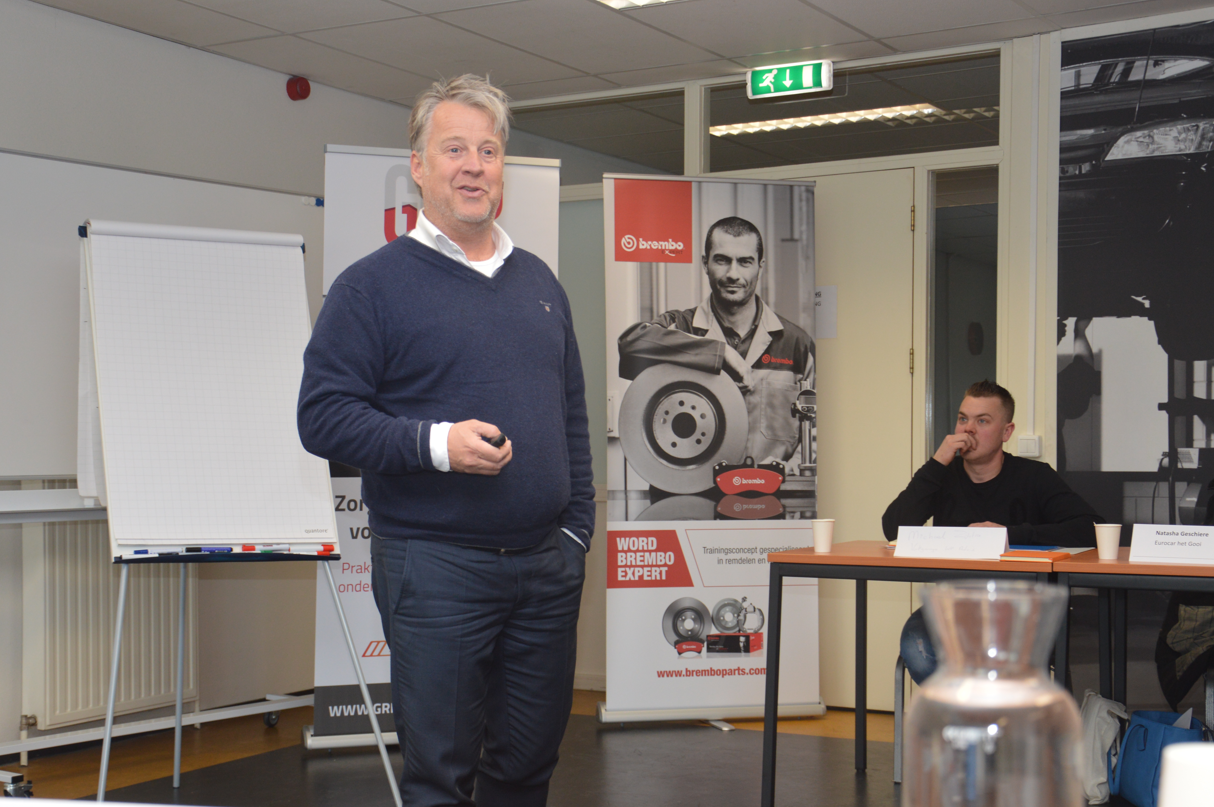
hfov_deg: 36.9
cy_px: 452
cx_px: 563
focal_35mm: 54
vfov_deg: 25.0
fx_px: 1819
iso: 400
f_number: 4.2
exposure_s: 1/80
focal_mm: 32
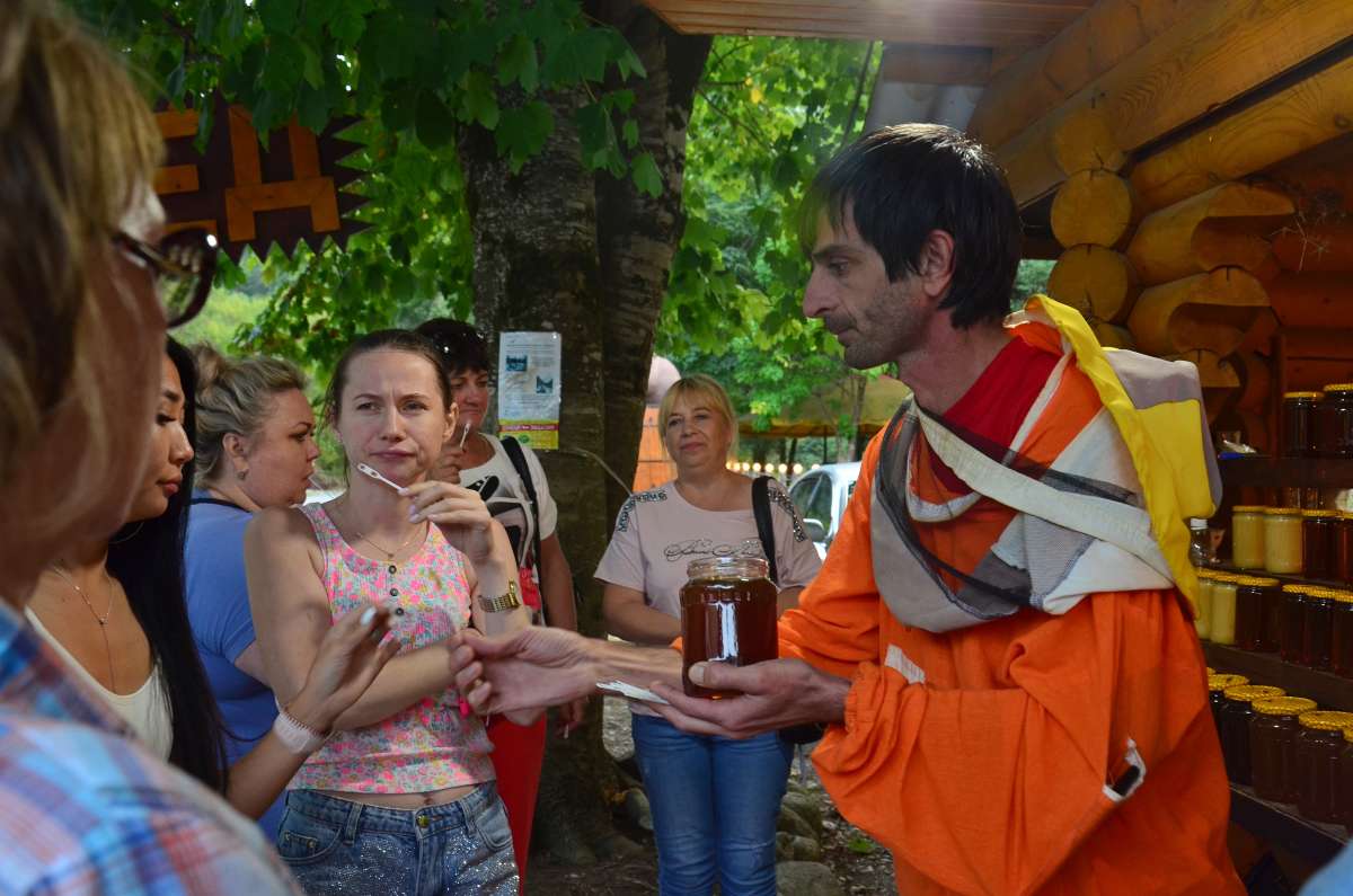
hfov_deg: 51.4
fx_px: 1407
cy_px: 448
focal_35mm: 38
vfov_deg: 35.3
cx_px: 676
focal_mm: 25
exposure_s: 1/50
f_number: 5.6
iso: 400
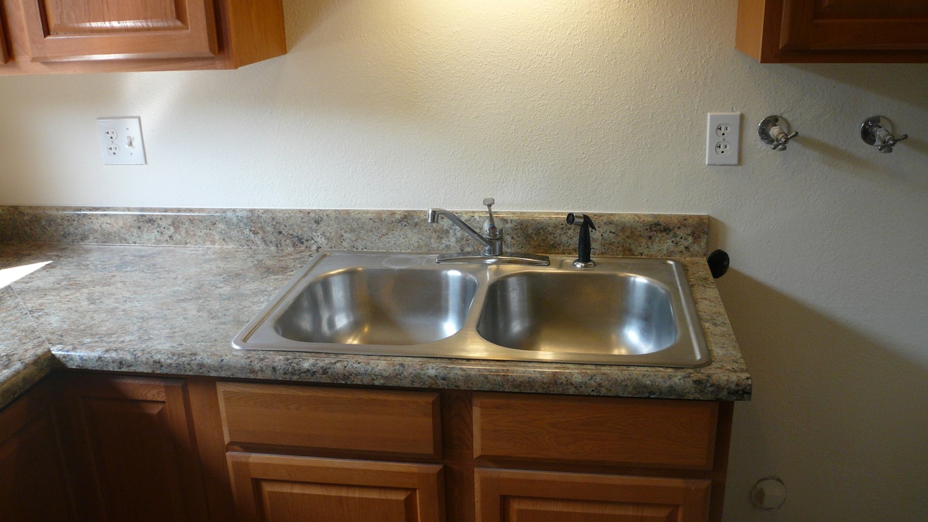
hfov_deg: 59.5
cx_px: 465
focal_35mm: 33
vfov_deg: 35.6
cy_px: 281
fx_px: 812
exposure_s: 1/80
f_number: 2.9
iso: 100
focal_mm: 4.9
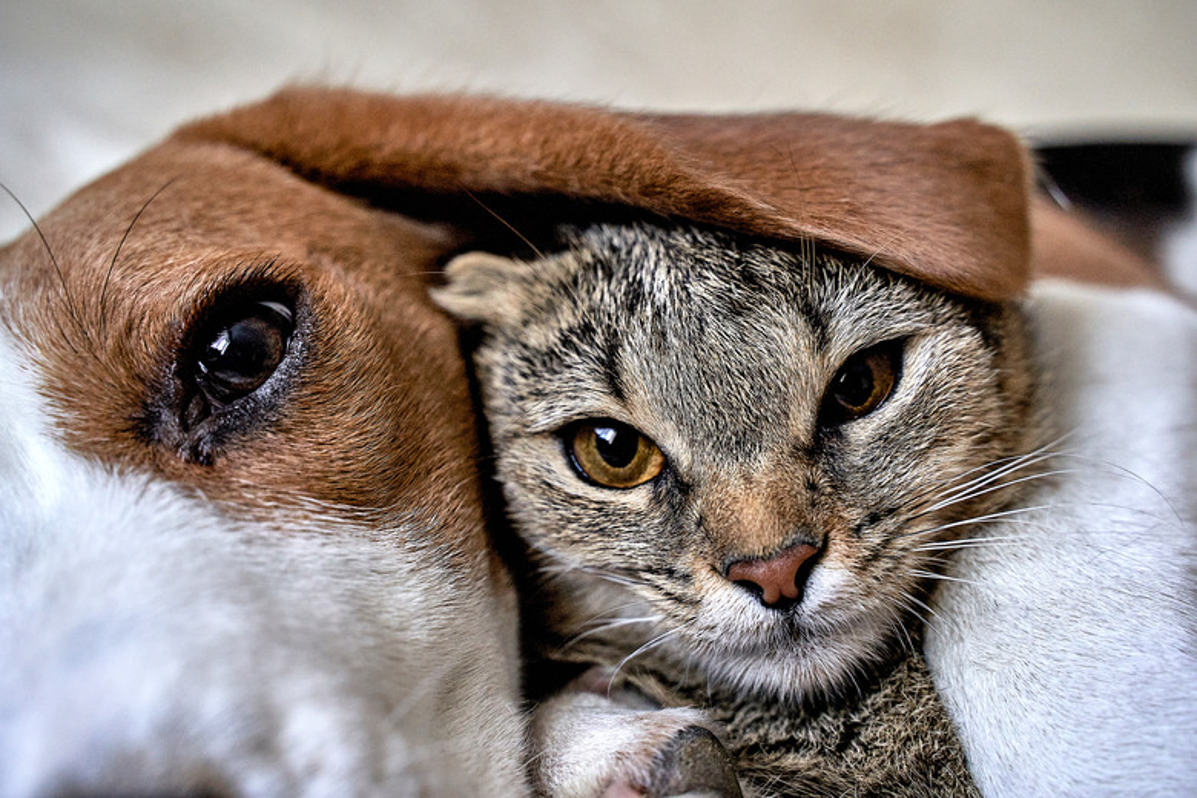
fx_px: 1496
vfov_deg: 29.9
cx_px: 598
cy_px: 399
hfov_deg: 43.6
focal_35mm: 45
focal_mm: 45
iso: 500
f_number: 5
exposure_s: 1/125
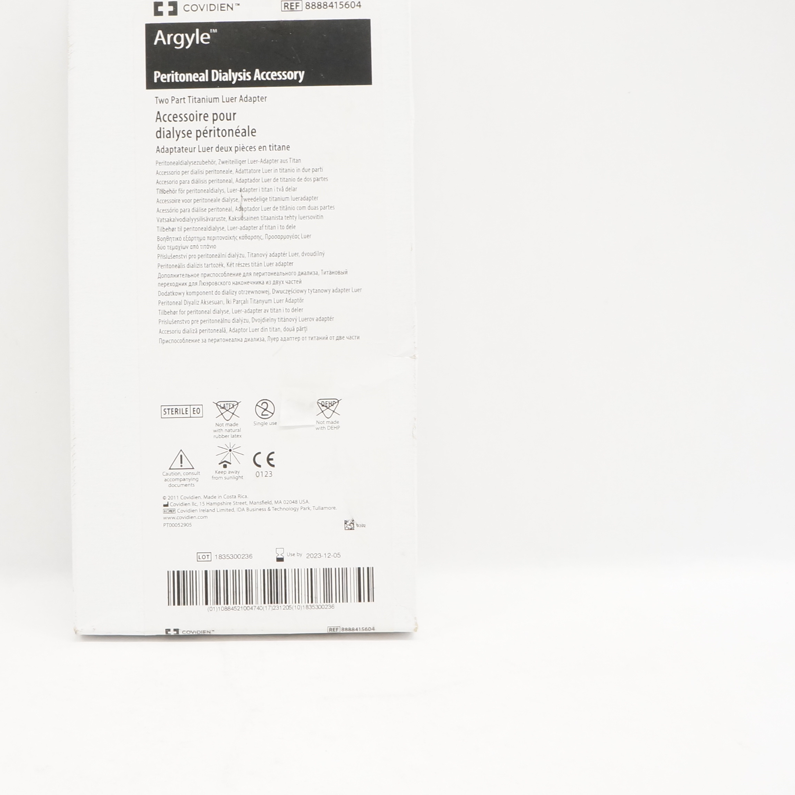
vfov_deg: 34.5
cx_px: 257
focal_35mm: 49
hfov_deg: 34.3
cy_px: 309
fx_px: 1273
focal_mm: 18
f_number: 9
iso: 800
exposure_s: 1/40
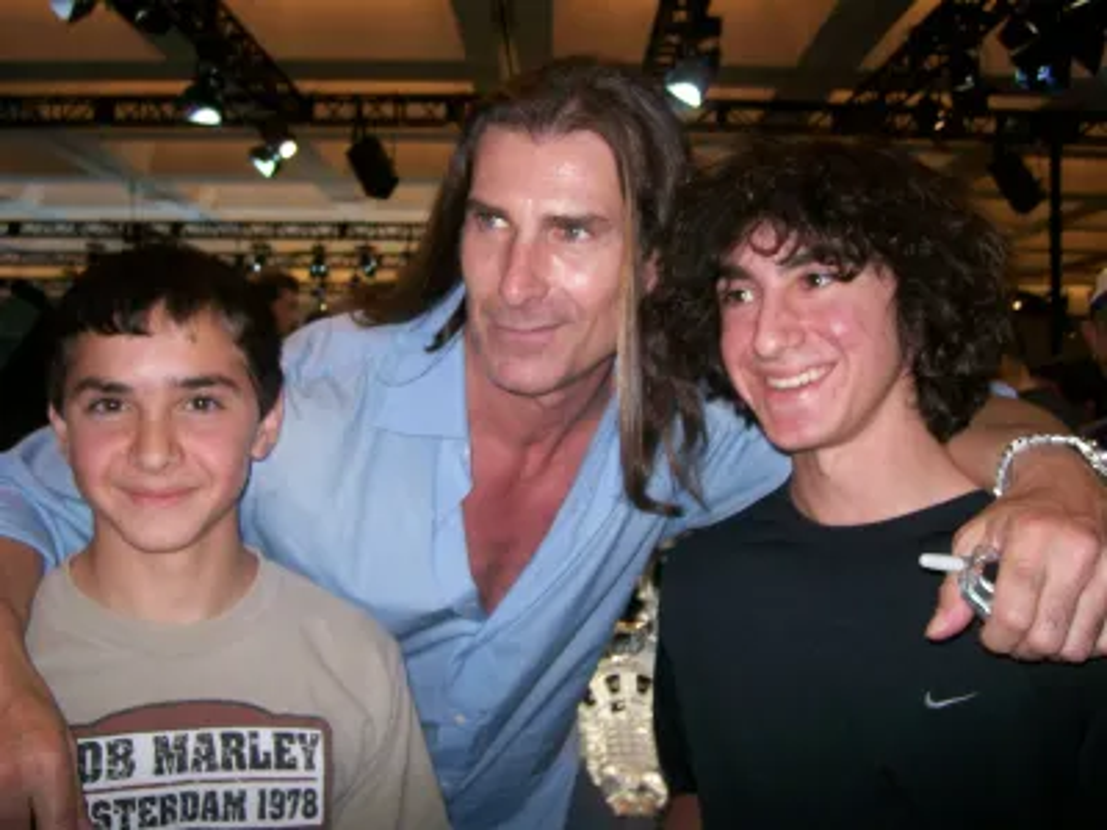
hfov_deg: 52.6
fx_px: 1119
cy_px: 415
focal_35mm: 35
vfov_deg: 40.7
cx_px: 554
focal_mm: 5.8
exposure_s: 1/64
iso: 80
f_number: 2.8
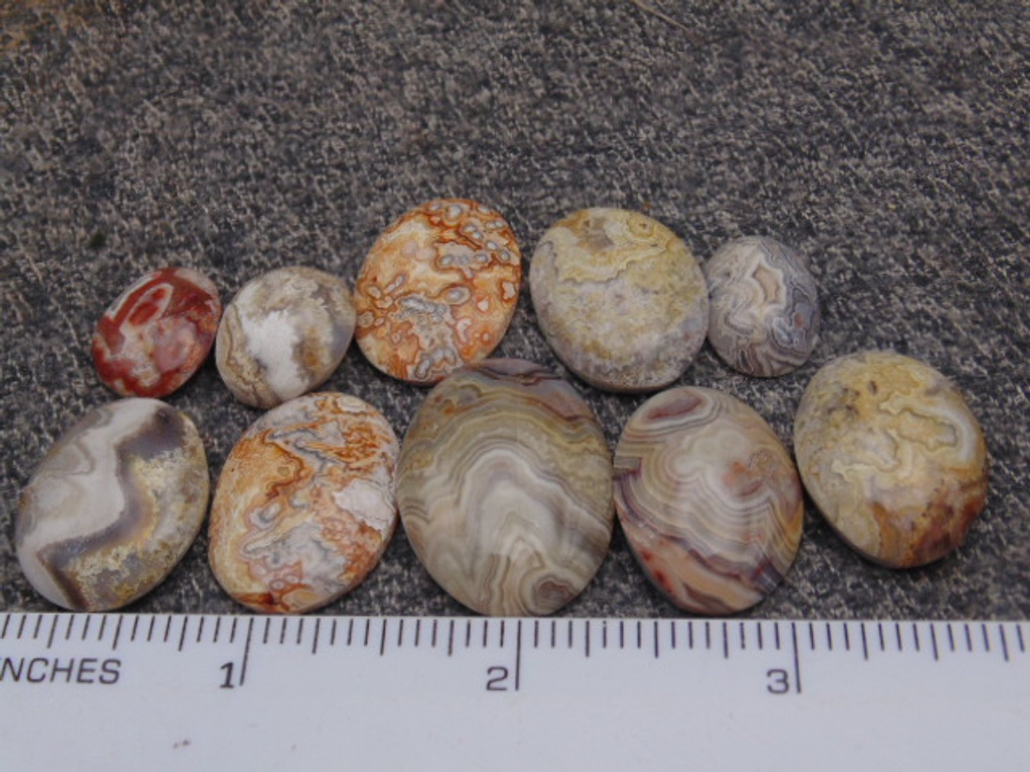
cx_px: 515
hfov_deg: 36.2
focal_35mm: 53
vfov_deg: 27.5
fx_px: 1577
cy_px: 386
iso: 100
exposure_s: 1/30
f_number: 3.9
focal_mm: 9.5
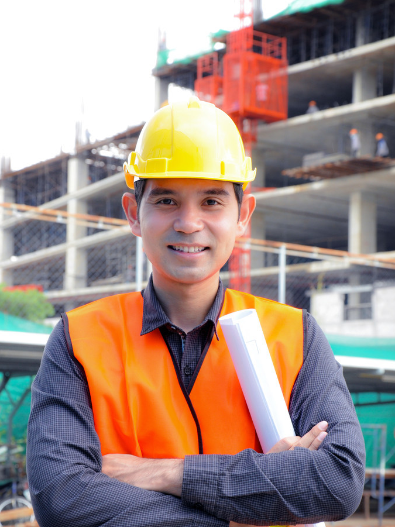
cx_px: 198
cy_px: 294
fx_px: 1446
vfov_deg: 20.7
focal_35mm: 95
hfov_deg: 15.6
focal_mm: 58
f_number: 8
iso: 400
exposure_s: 1/80
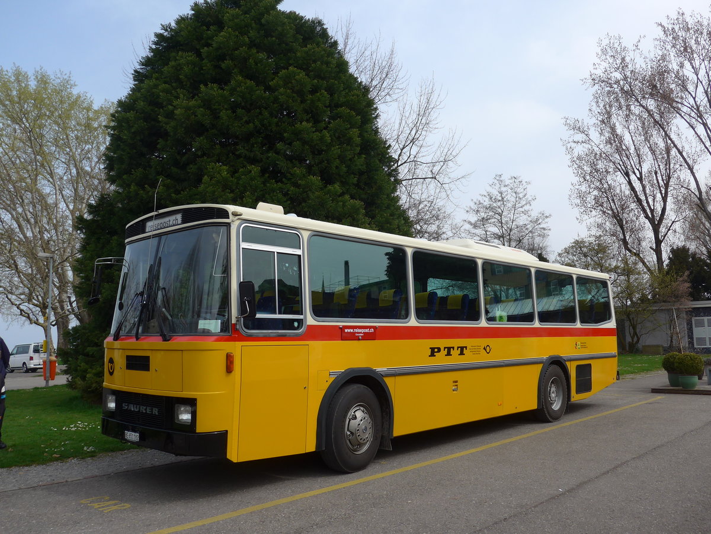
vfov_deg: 48.2
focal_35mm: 29
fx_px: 596
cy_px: 267
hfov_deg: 61.7
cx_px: 356
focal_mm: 6
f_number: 2.8
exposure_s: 1/1300
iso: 80
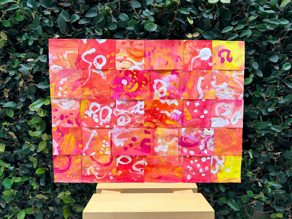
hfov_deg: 71.6
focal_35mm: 24
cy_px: 110
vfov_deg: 56.8
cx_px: 146
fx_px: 202
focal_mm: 6.76
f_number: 1.78
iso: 50
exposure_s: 1/133
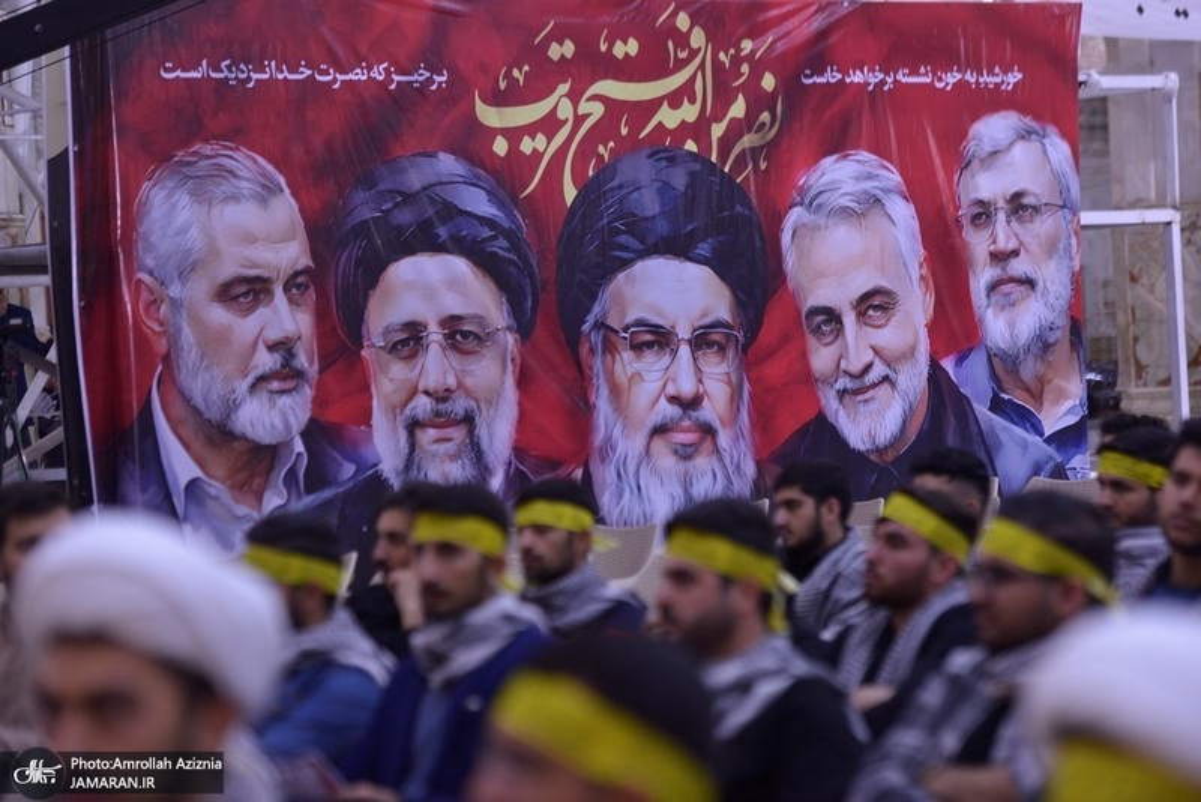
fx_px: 3738
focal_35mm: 112
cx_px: 600
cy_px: 401
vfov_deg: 12.2
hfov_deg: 18.3
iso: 1600
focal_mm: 112
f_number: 3.2
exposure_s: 1/100
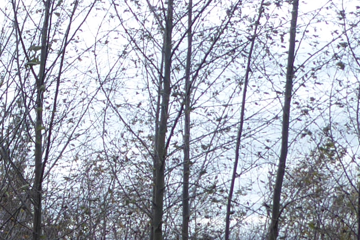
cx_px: -142
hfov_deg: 15.7
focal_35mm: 122
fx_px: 1220
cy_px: 243
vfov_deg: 11.1
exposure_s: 1/250
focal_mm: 4.3
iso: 80
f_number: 3.3
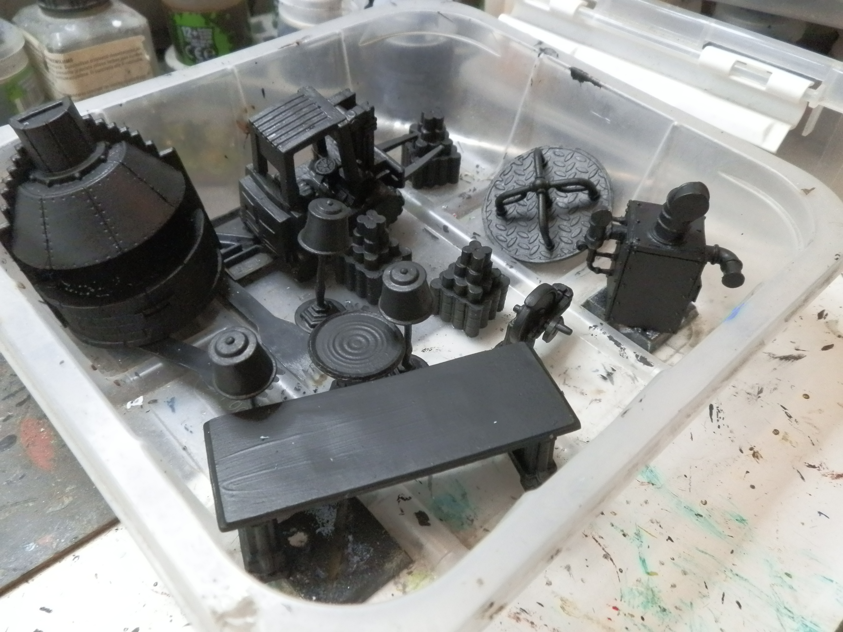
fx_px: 682
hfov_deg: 63.4
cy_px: 316
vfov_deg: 49.7
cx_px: 422
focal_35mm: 28
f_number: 3.1
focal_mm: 5
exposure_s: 1/100
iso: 400
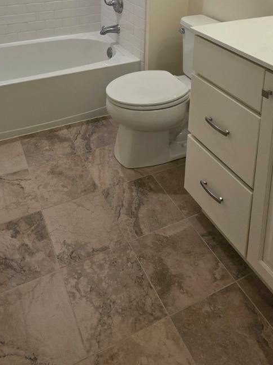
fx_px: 326
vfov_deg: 47.0
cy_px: -11
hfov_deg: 44.9
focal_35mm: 31
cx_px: 94
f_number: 1.9
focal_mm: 2.2
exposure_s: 1/120
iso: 80
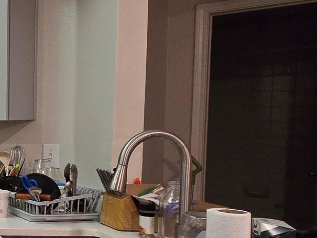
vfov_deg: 32.8
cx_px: -178
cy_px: 136
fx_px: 403
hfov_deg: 27.0
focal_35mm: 44
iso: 400
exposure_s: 1/60
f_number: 2.2
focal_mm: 2.2
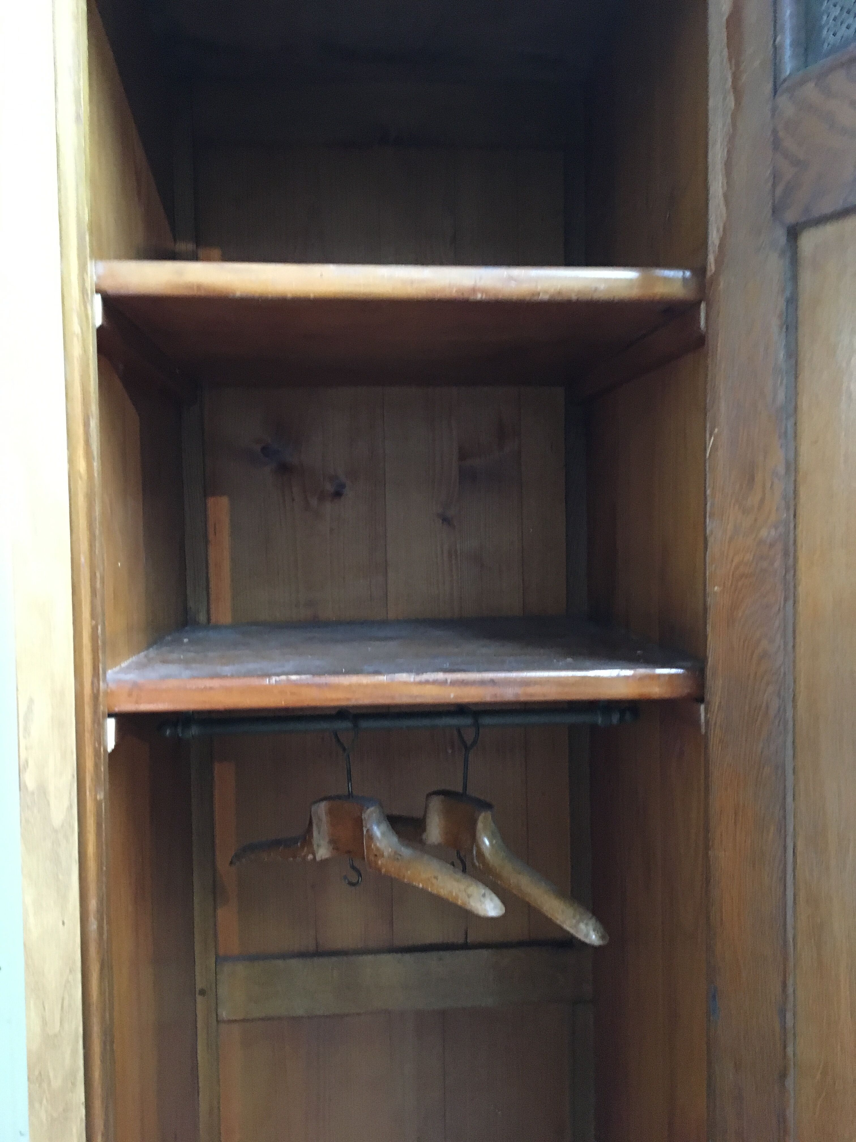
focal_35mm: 29
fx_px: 956
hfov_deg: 48.2
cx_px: 428
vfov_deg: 61.7
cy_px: 571
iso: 400
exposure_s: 1/17
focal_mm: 4.15
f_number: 2.2
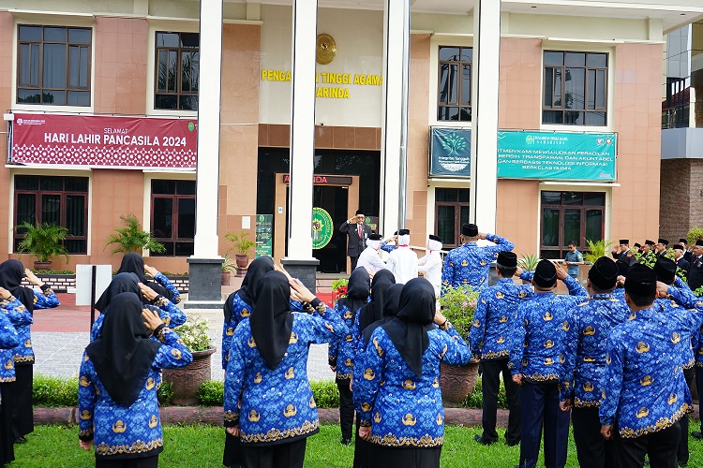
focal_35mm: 48
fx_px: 937
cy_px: 234
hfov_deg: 41.1
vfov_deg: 28.1
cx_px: 352
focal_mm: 48
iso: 500
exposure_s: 1/400
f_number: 5
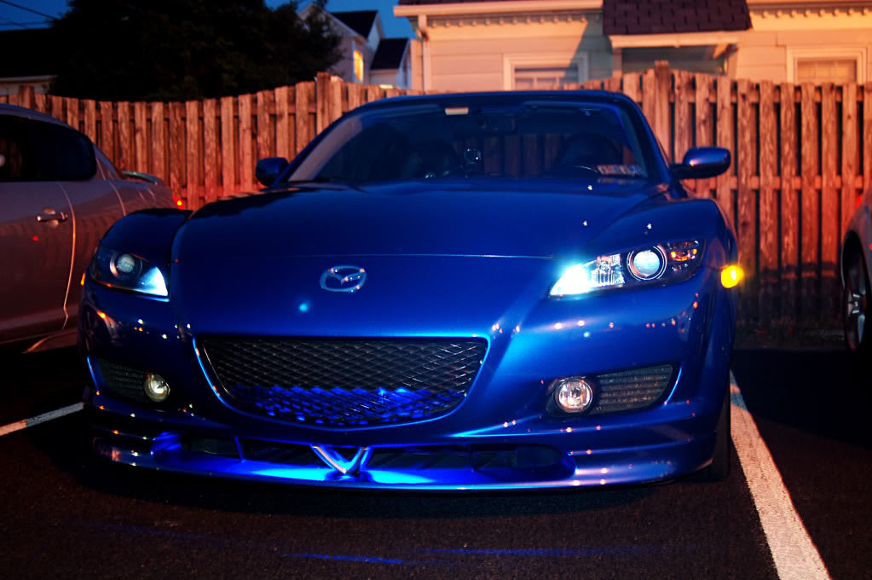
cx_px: 436
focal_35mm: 46
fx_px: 1125
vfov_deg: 28.9
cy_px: 290
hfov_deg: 42.4
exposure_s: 1
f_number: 3.3
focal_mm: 31
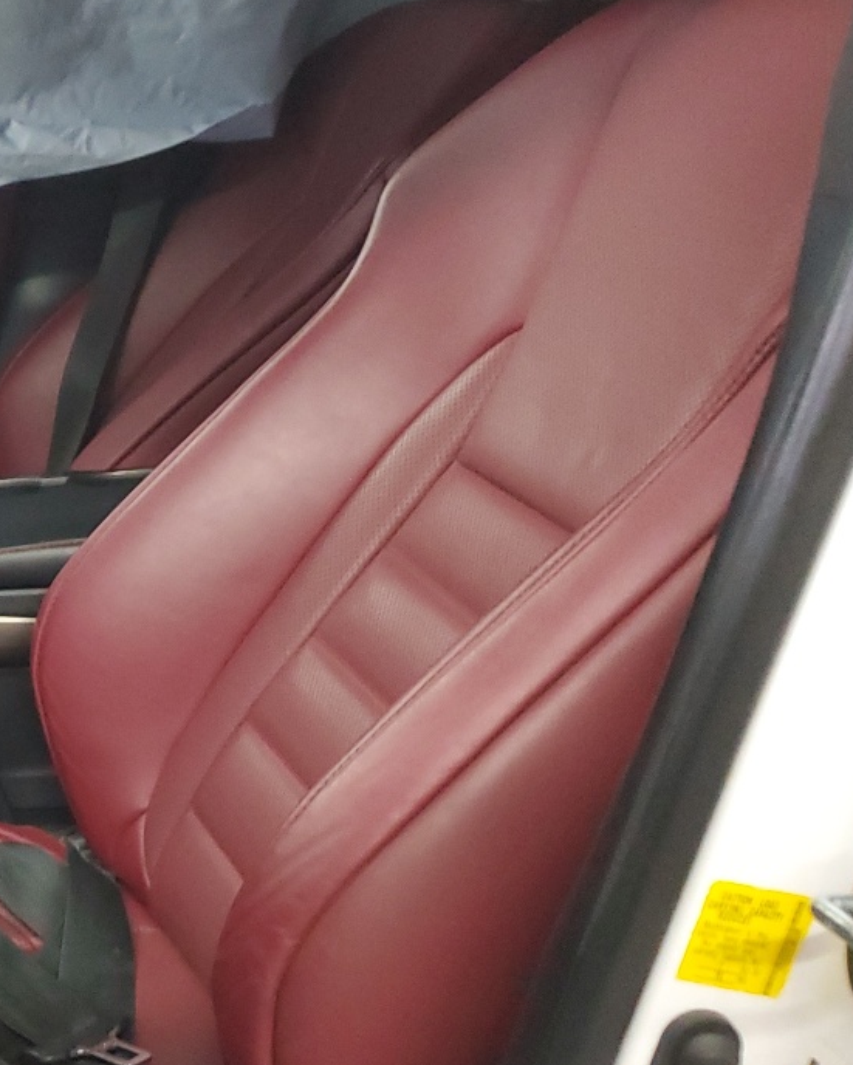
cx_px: -331
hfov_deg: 22.4
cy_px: 704
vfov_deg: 31.7
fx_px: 1861
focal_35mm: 59
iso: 310
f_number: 1.5
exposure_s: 1/30
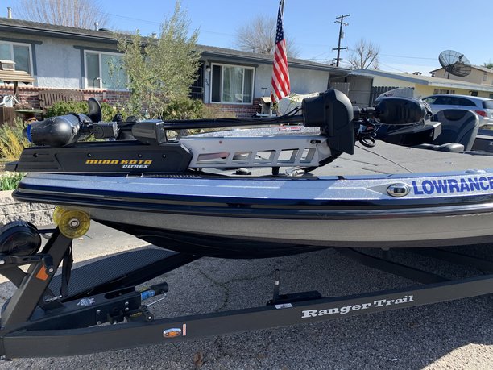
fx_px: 370
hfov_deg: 67.3
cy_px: 185
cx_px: 246
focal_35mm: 26
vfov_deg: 53.1
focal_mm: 4.25
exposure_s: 1/835
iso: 25
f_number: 1.8
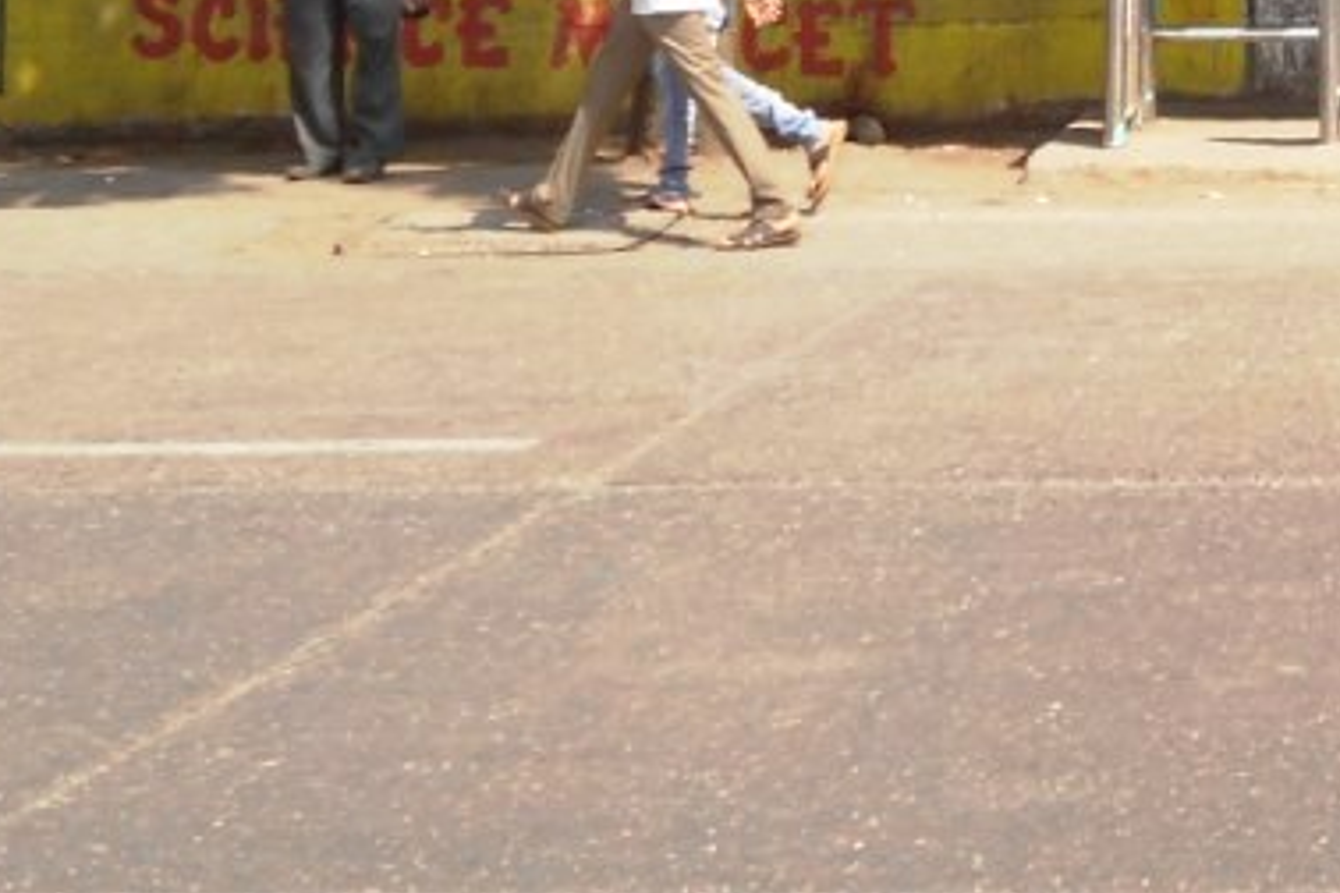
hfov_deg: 17.5
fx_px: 4094
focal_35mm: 110
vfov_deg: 12.0
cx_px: 1709
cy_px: -326
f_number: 3.9
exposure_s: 1/320
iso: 80
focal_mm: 6.7
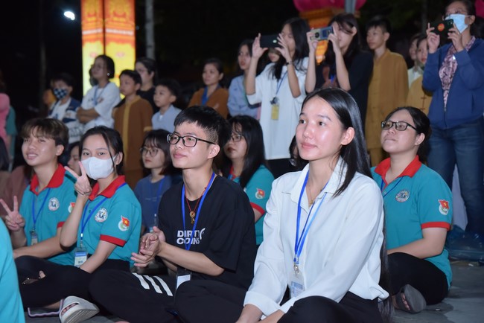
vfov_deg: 18.2
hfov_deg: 27.0
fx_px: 1009
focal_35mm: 75
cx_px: 242
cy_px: 162
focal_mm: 75
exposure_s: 1/160
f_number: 5.6
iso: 2000
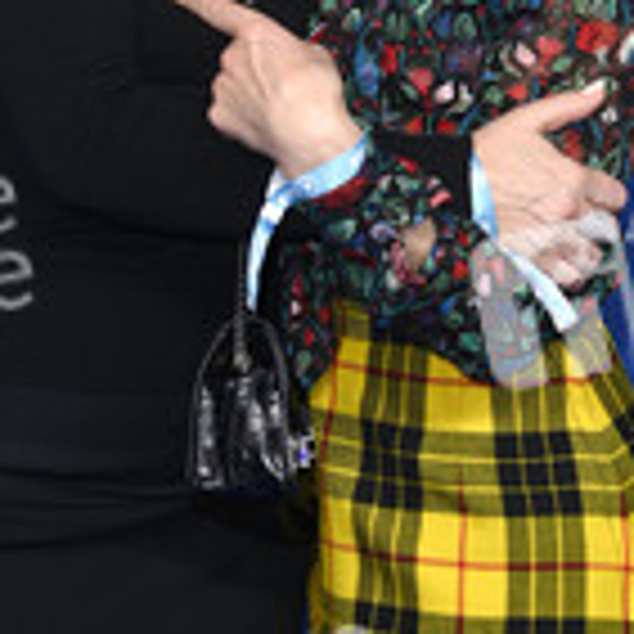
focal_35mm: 253
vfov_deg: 6.9
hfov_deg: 6.9
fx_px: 5242
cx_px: 292
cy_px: 58
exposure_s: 1/250
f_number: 5.6
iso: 800
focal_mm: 105
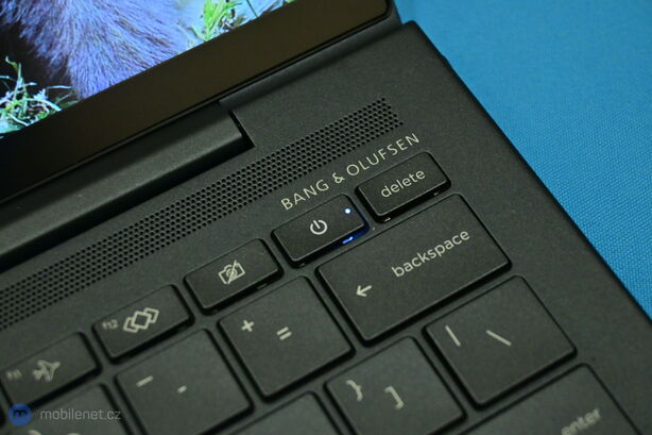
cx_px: 326
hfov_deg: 31.9
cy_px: 218
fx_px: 1141
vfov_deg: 21.6
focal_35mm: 63
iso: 1800
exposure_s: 1/60
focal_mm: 42
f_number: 5.6
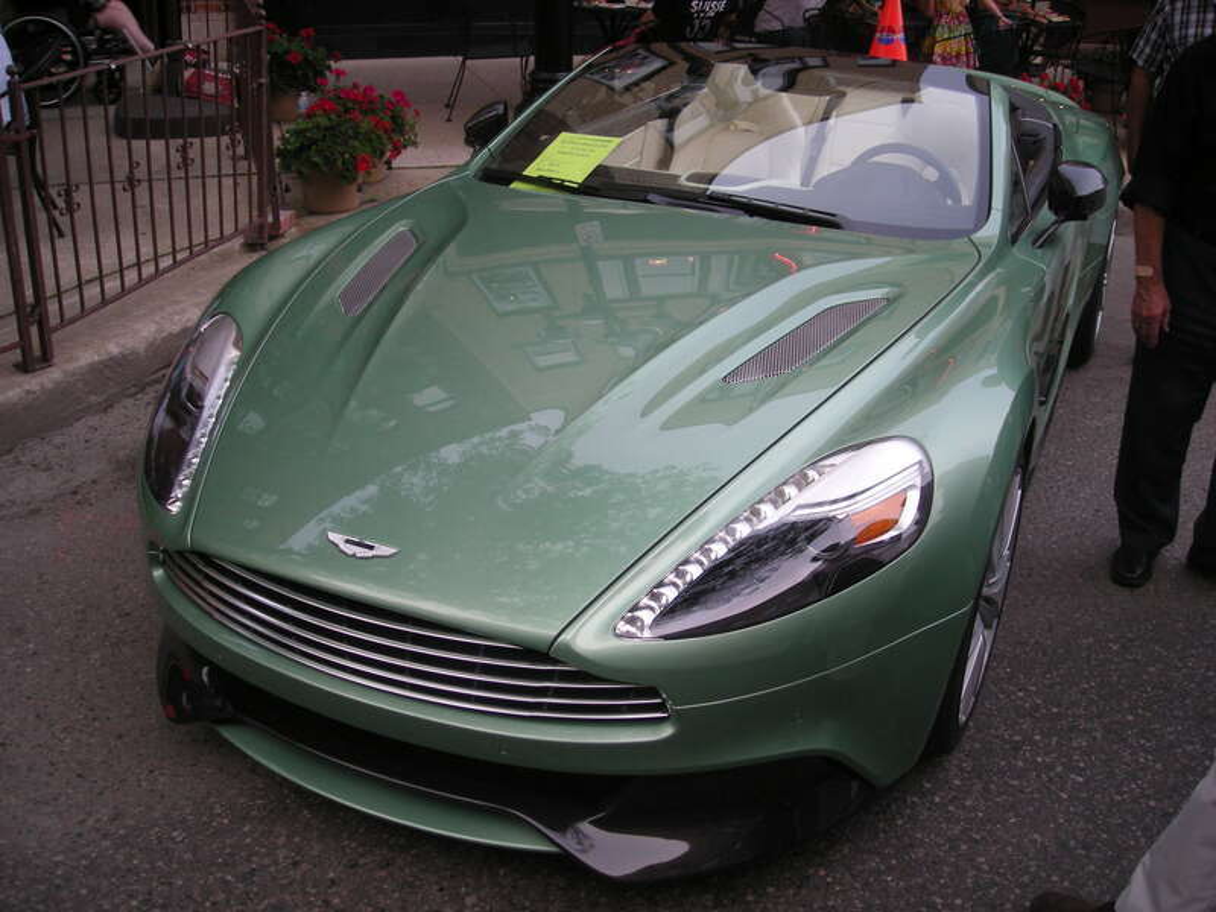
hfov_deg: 52.6
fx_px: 1229
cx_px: 608
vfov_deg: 40.7
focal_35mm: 35
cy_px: 456
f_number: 2.8
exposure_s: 1/59.8
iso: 122
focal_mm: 5.7
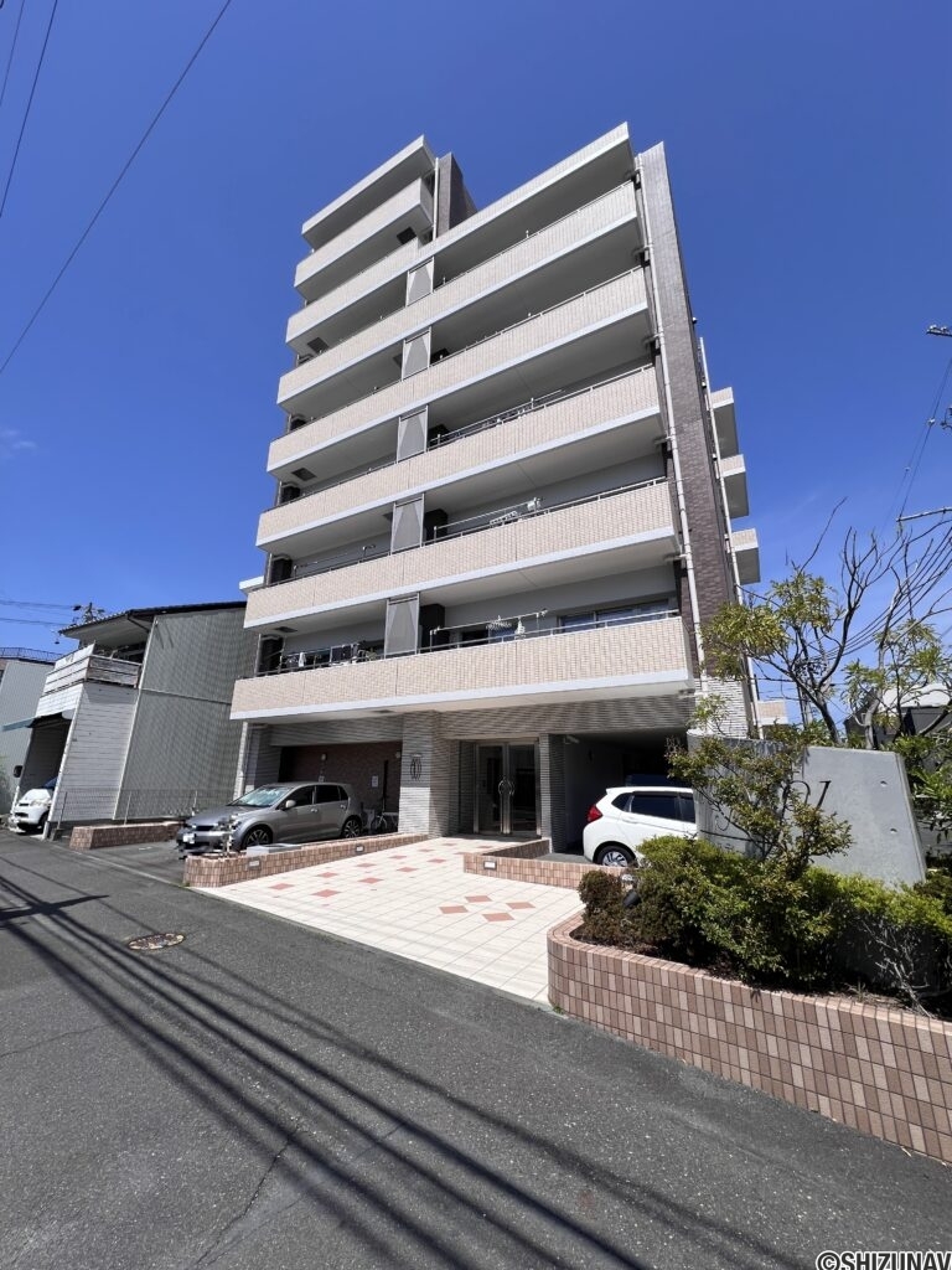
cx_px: 476
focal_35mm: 13
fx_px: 477
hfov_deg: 89.9
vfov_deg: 106.2
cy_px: 635
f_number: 1.8
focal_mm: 1.57
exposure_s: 1/2597
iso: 32
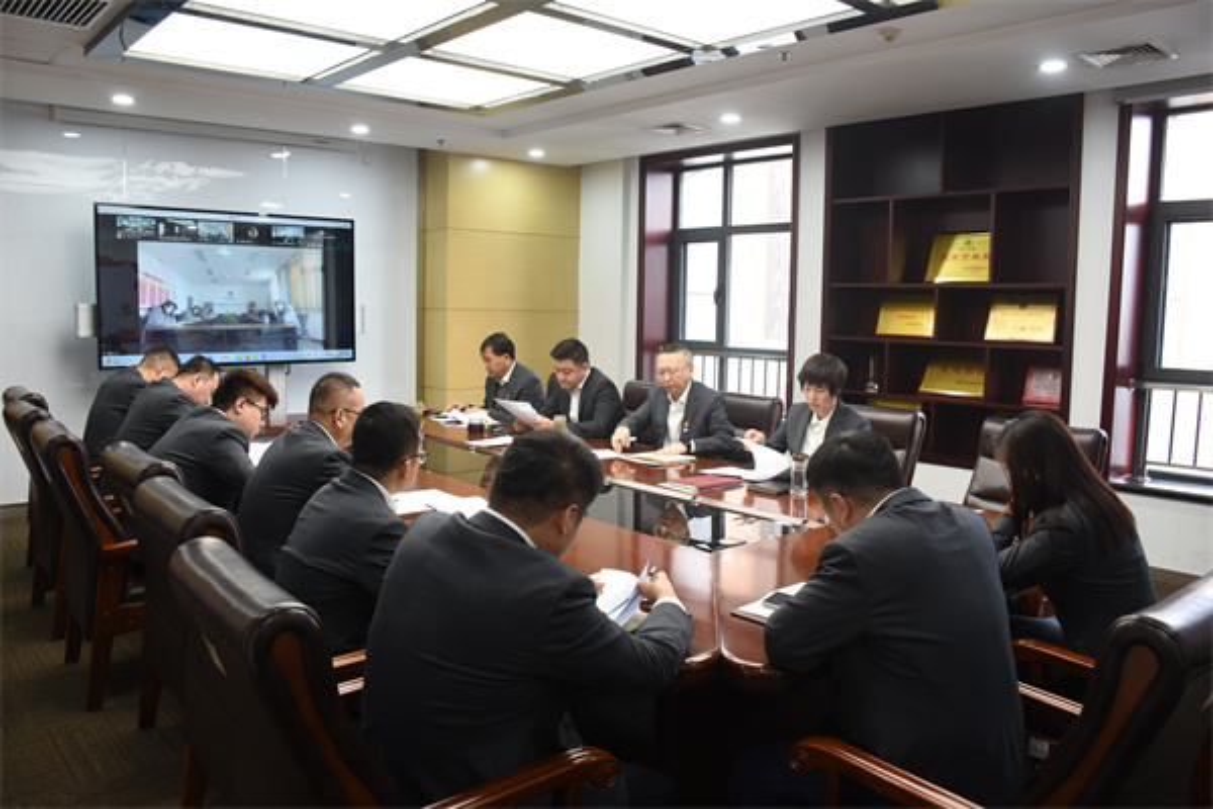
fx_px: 910
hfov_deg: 67.4
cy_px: 404
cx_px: 606
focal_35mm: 27
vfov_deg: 47.9
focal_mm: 18
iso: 640
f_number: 5.6
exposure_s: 1/40
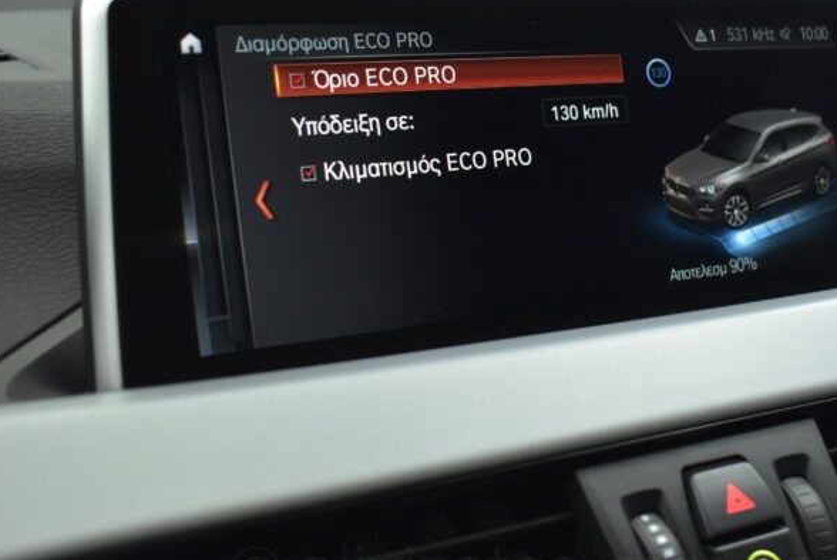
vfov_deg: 28.7
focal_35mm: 47
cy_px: 259
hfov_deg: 41.6
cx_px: 517
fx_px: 1094
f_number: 4
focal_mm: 24
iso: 1600
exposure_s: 1/80
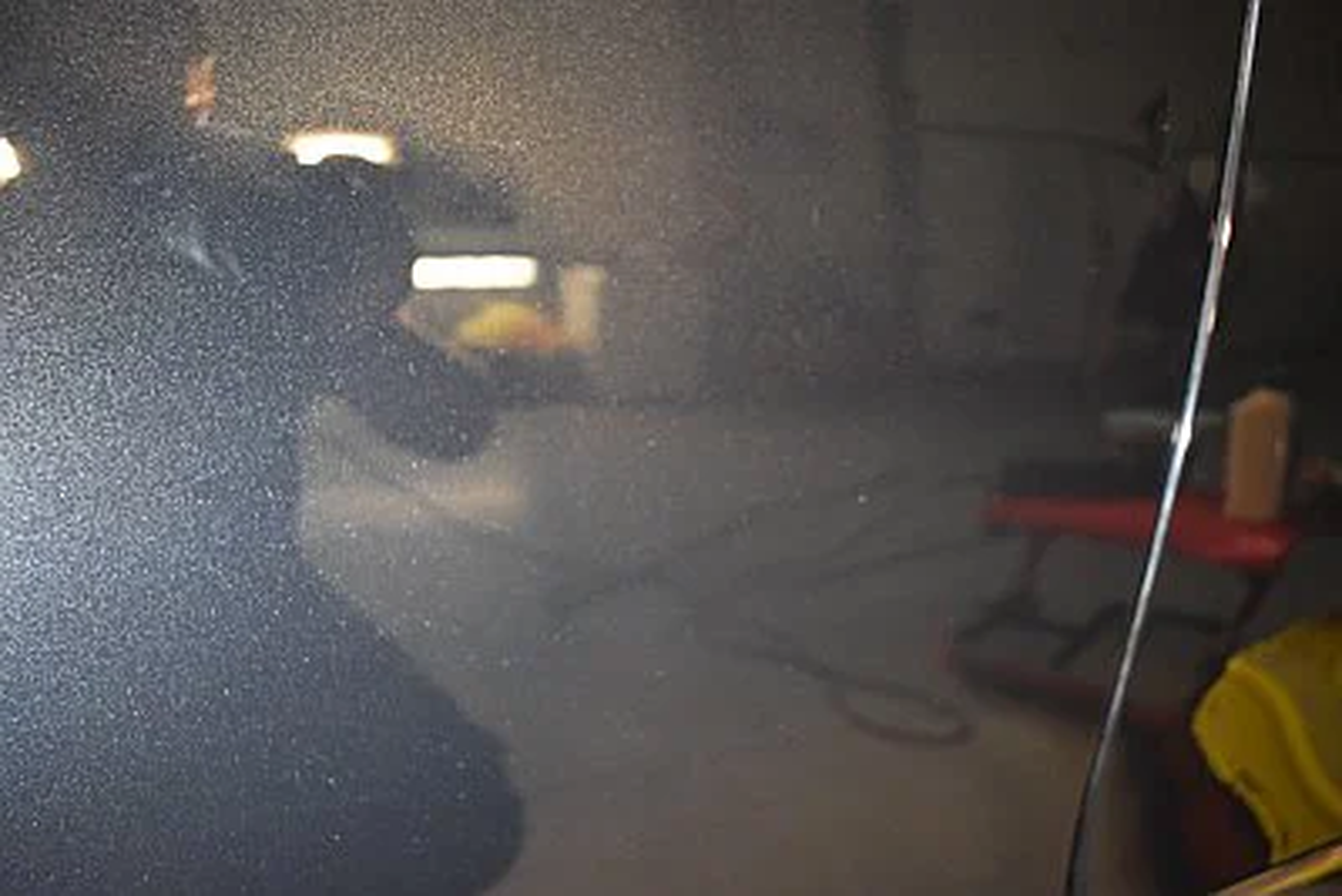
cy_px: 448
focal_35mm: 27
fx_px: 1007
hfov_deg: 67.4
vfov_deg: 48.0
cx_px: 671
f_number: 3.5
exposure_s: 1/125
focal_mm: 18
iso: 3200
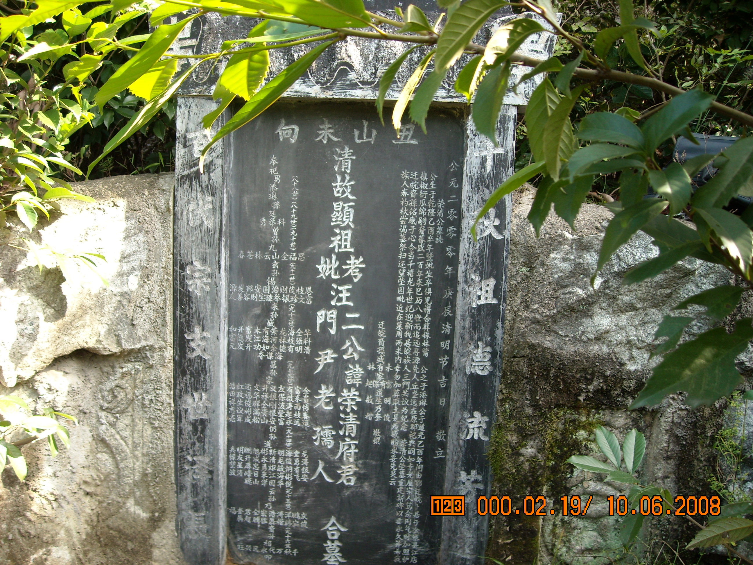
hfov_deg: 52.6
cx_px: 376
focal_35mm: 35
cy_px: 282
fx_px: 761
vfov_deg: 40.7
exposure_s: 1/60
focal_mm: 5.7
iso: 64
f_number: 2.8
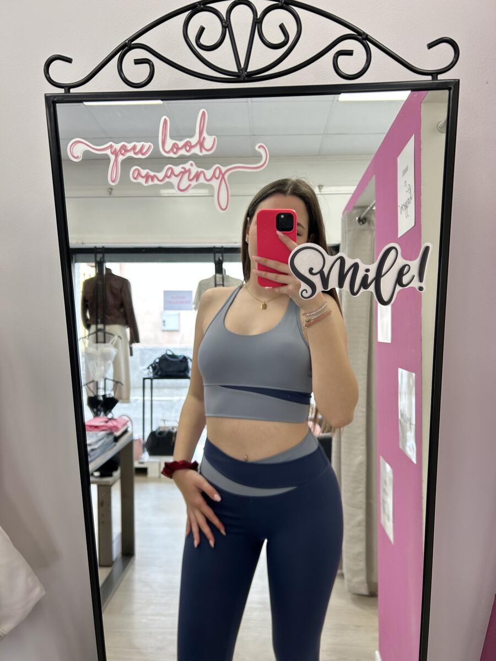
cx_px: 248
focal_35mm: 26
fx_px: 497
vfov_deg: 67.3
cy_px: 330
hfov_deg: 53.1
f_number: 1.5
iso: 64
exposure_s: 1/100
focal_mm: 5.7
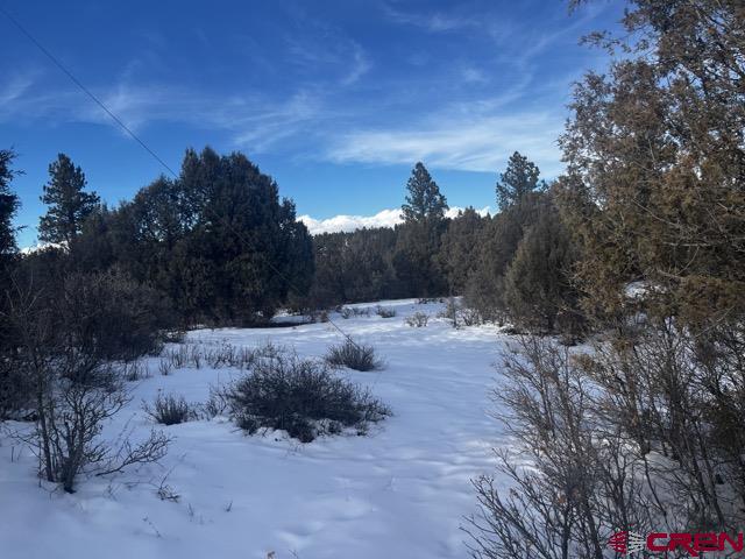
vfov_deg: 53.1
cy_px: 280
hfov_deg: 67.3
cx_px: 372
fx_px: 560
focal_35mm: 26
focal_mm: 5.1
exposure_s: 1/2410
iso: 50
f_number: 1.6
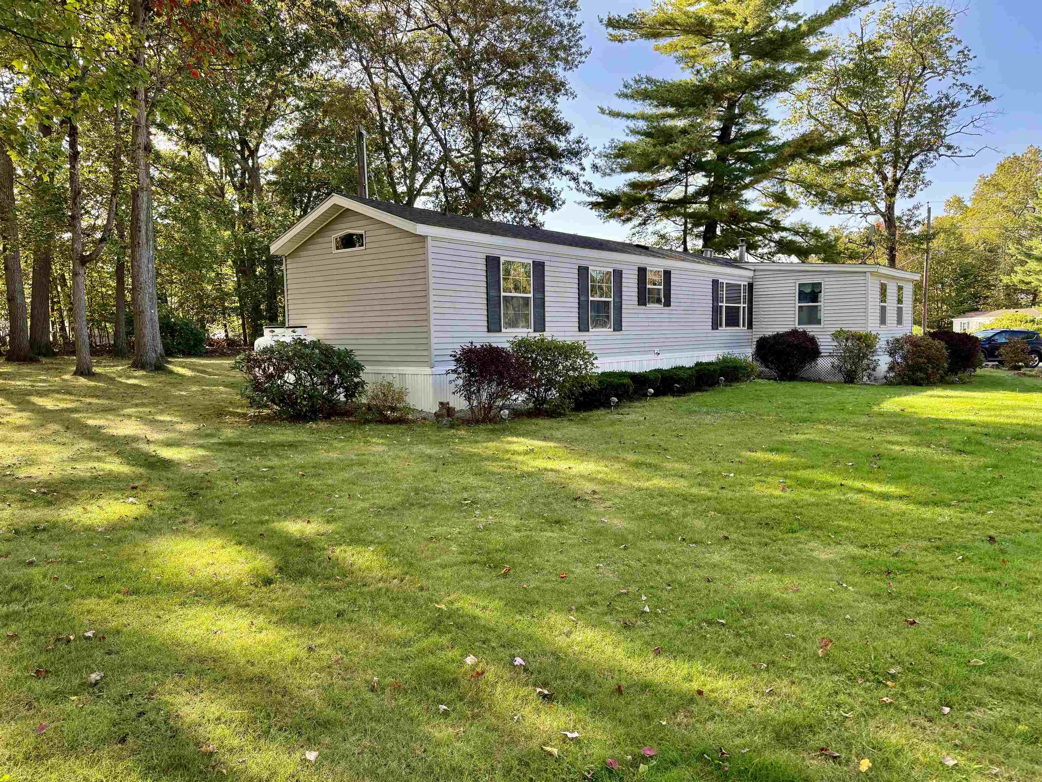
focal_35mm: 24
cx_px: 521
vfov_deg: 56.8
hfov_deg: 71.6
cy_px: 391
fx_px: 722
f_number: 1.78
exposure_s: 1/476
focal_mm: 6.76
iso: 100
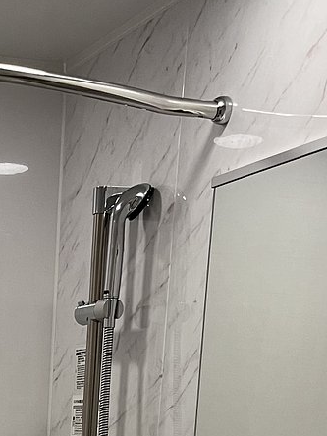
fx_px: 1134
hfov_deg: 15.7
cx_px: -82
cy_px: 671
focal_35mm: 90
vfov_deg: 18.9
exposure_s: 1/60
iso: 100
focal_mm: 5.1
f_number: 1.6
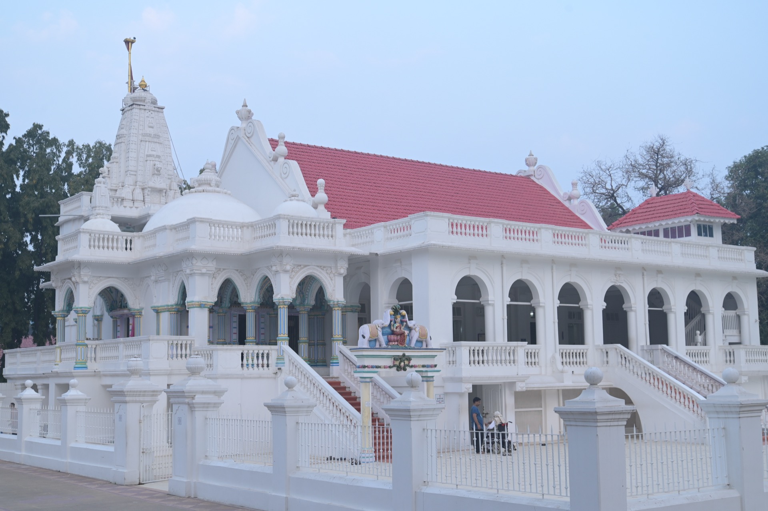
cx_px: 384
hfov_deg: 43.6
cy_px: 256
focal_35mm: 45
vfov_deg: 29.8
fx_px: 959
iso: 400
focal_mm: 45
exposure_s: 1/125
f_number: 6.3
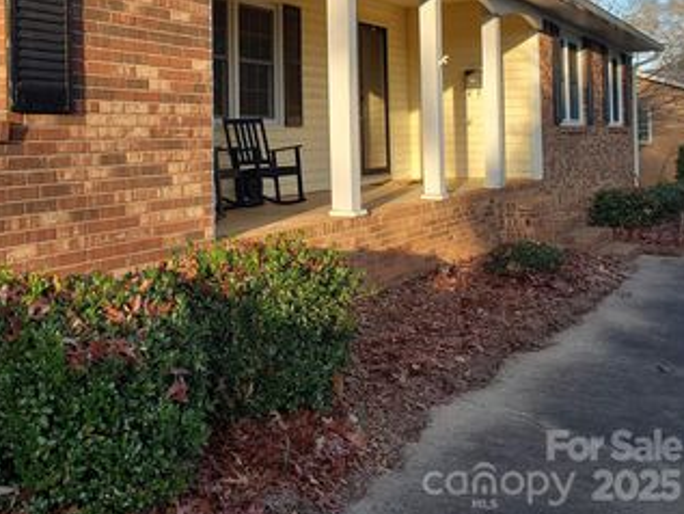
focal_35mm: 41
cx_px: 181
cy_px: 124
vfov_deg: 34.4
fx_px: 810
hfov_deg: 44.4
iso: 50
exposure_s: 1/426
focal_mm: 4.3
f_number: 2.4
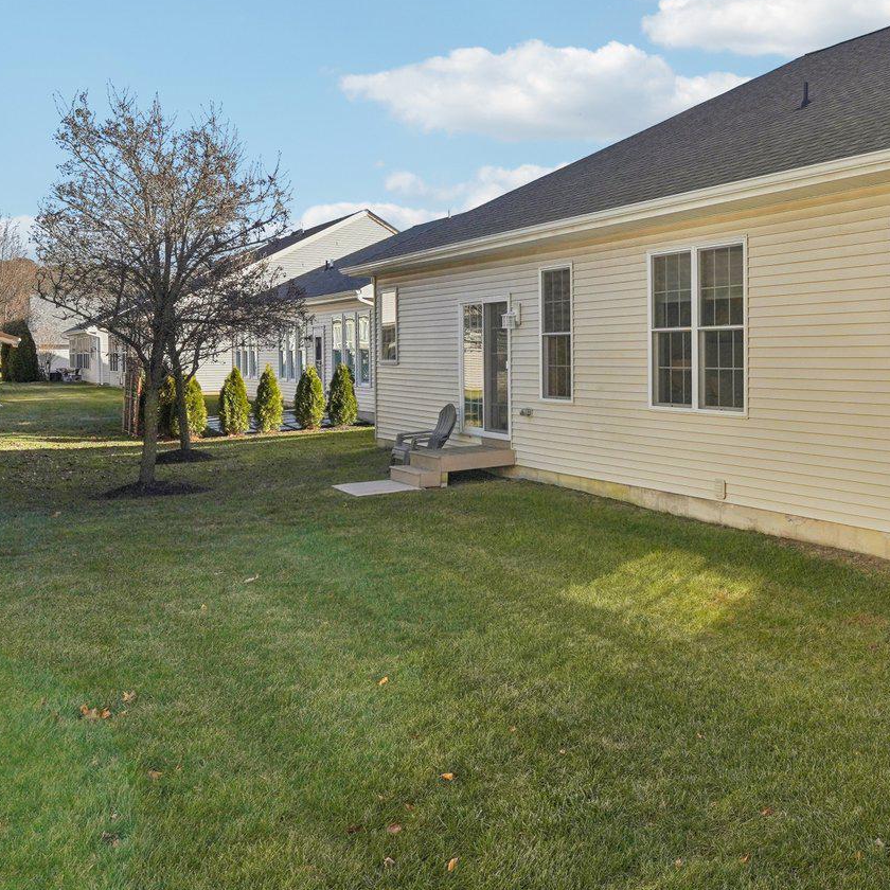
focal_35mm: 29
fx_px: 844
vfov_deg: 55.2
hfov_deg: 45.2
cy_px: 360
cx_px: 927
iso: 500
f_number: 8
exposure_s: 1/1600
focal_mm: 14
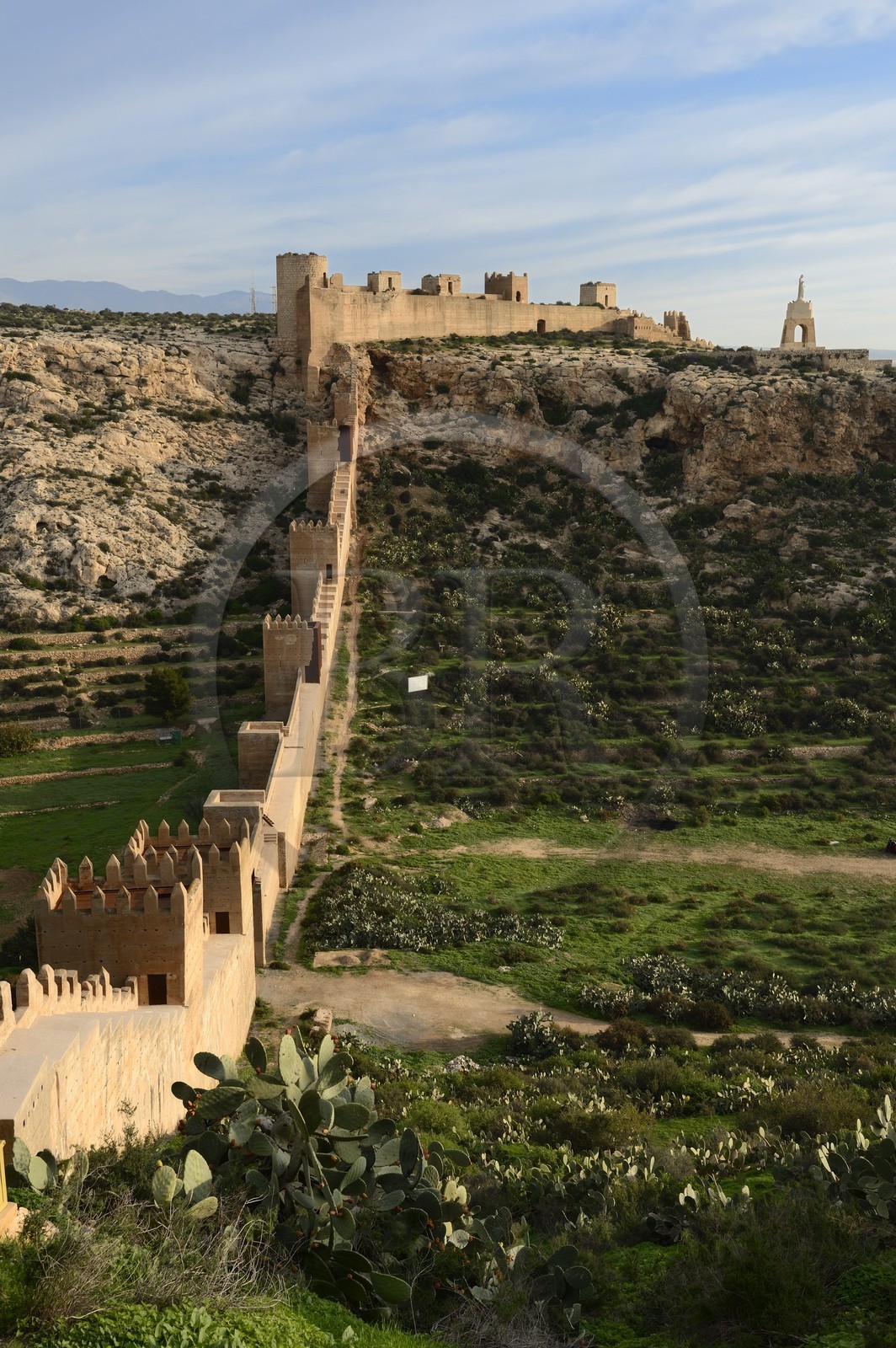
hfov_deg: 37.8
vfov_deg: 54.5
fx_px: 1309
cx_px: 448
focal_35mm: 35
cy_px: 674
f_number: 9
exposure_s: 1/200
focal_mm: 35
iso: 200
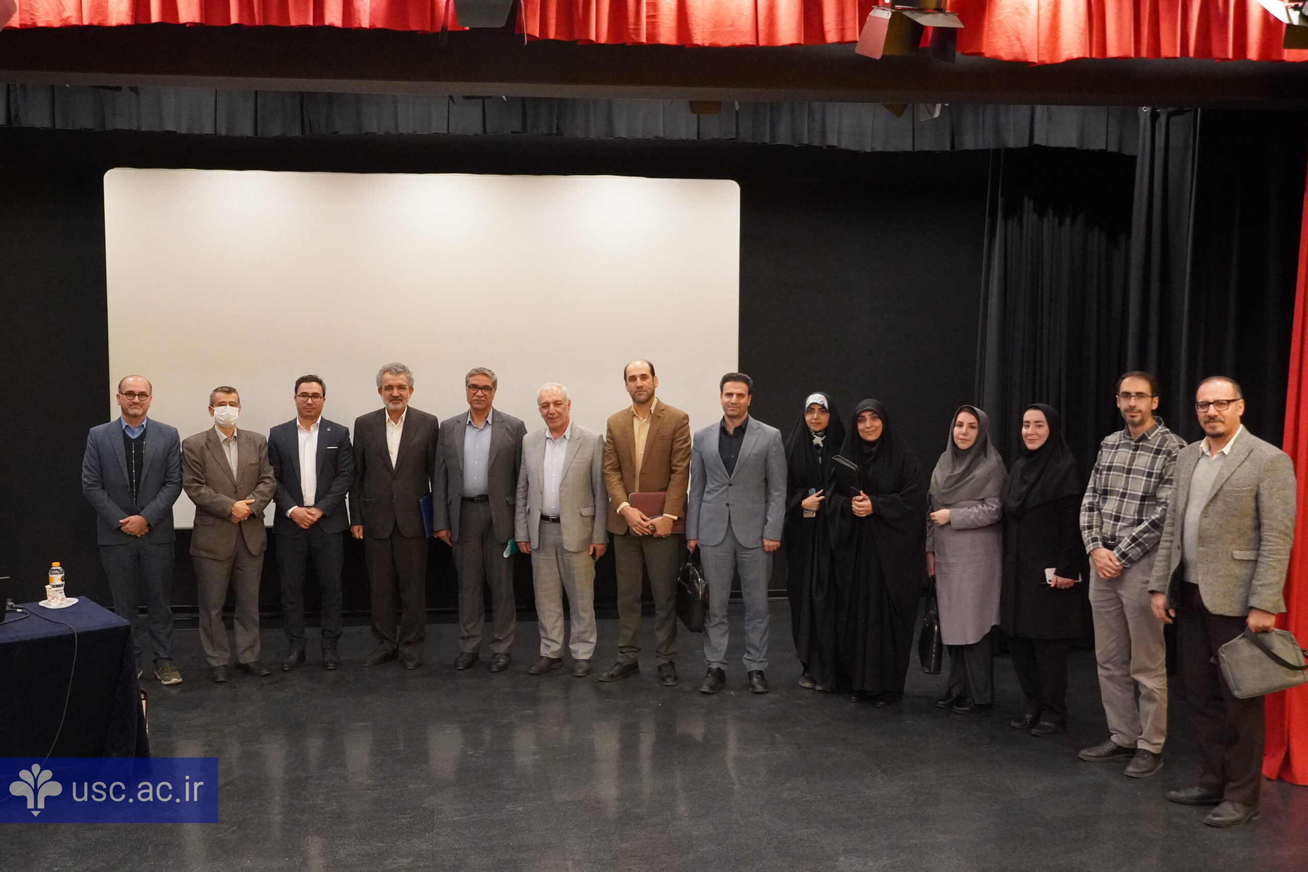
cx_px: 654
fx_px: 1471
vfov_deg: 33.0
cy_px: 436
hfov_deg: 47.9
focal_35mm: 40
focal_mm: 27
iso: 6400
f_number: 4.5
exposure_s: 1/50
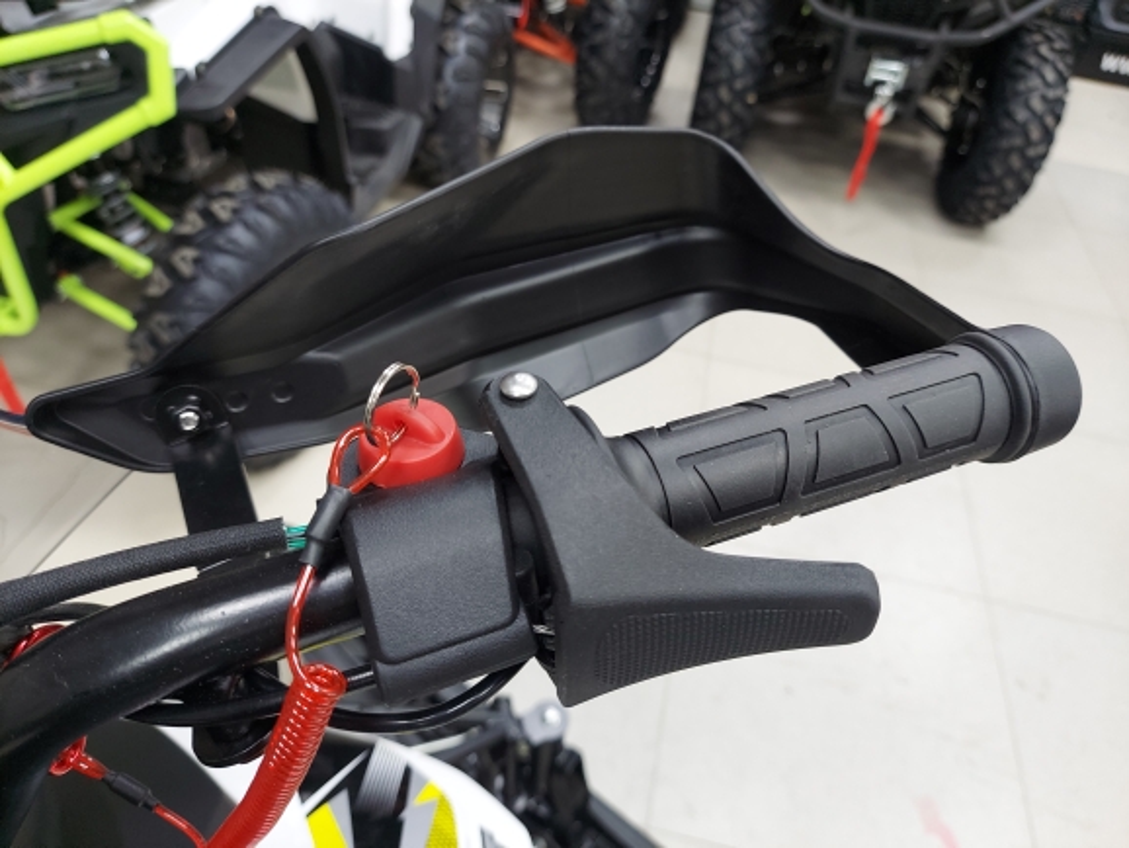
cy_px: 424
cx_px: 564
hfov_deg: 71.6
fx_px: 783
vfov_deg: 56.9
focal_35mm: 24
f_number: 1.8
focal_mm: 5.23
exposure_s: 1/50
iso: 250
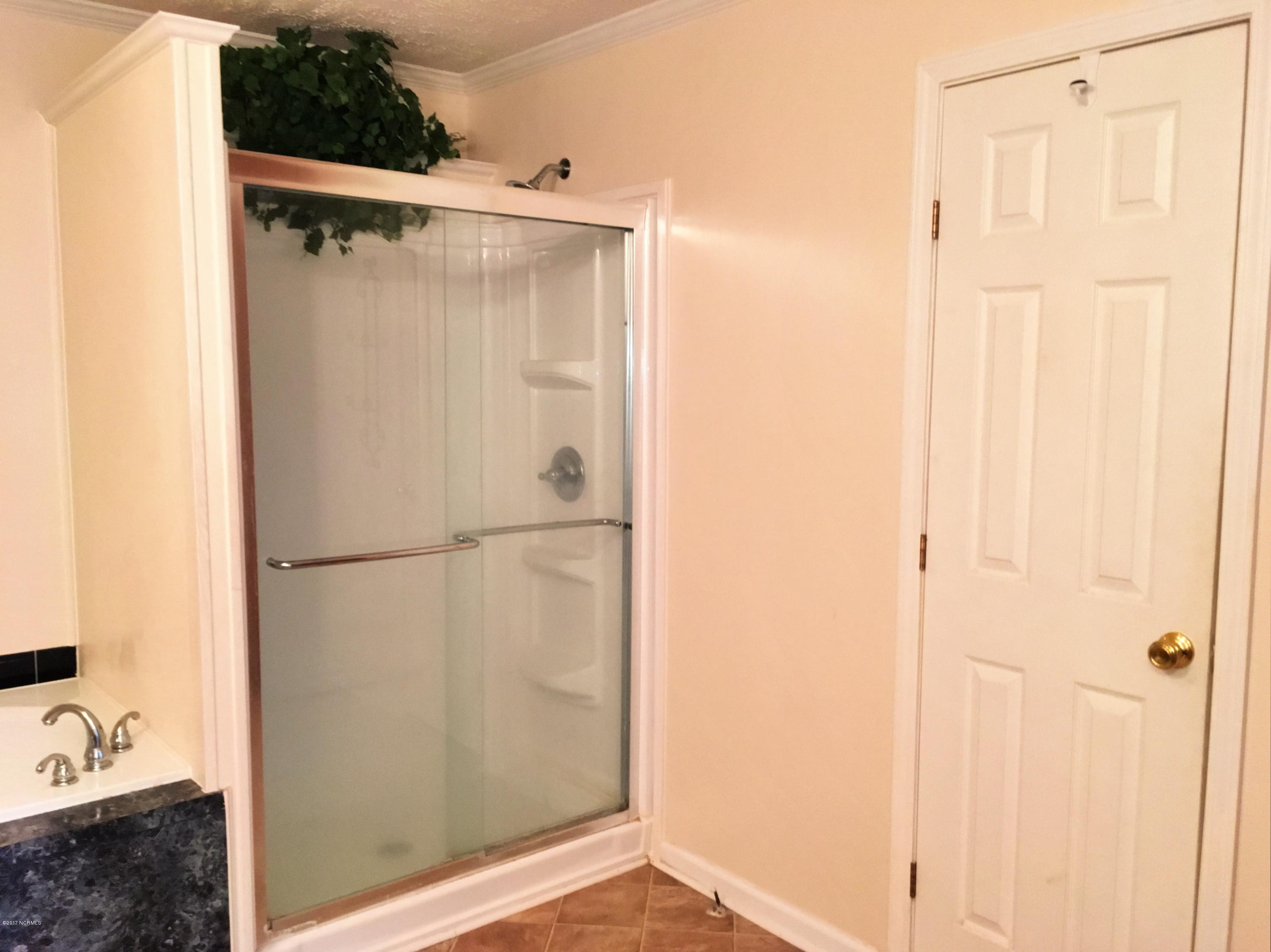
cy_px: 476
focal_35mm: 29
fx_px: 1064
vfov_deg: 48.2
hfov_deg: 61.7
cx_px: 636
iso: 160
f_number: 2.2
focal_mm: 4.15
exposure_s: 1/30
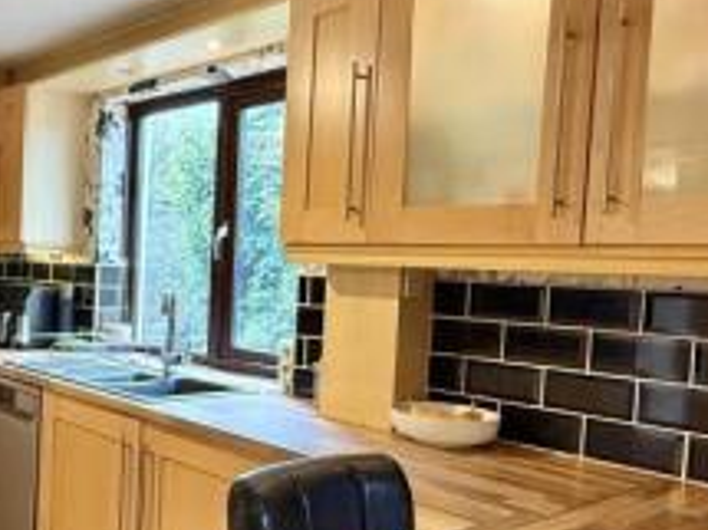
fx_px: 777
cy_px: 298
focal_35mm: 38
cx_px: 87
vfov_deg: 37.6
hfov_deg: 45.0
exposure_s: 1/50
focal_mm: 2.22
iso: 320
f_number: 2.2
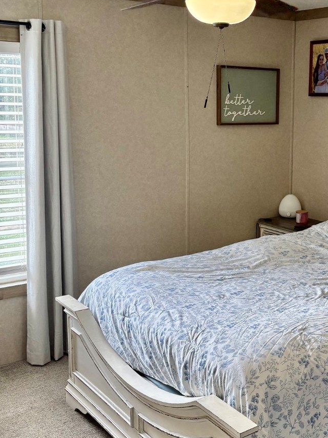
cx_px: 263
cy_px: 182
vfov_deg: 40.3
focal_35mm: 47
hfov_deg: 30.1
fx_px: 594
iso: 125
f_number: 1.6
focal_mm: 5.96
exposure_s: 1/120
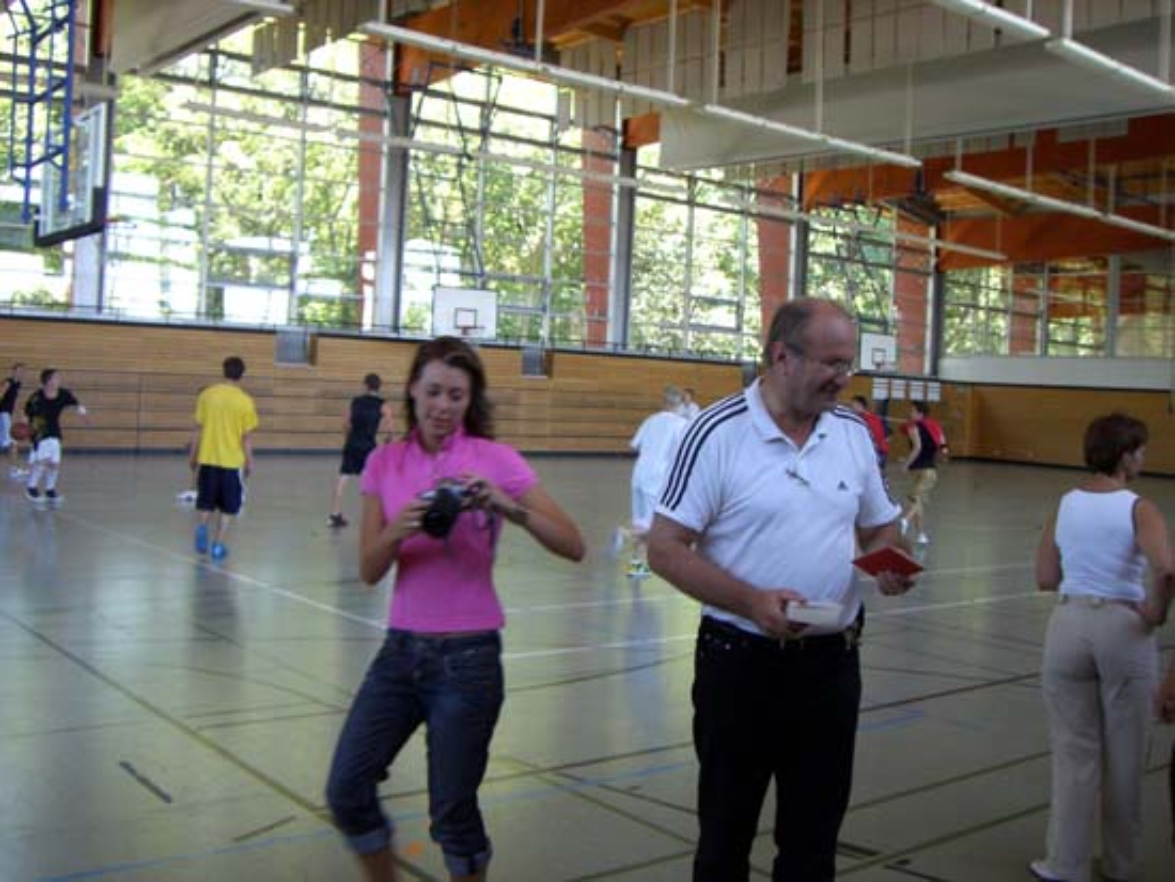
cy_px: 441
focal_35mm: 38
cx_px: 588
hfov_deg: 49.0
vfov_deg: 37.7
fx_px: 1290
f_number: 2.7
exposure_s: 1/60
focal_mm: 6.2
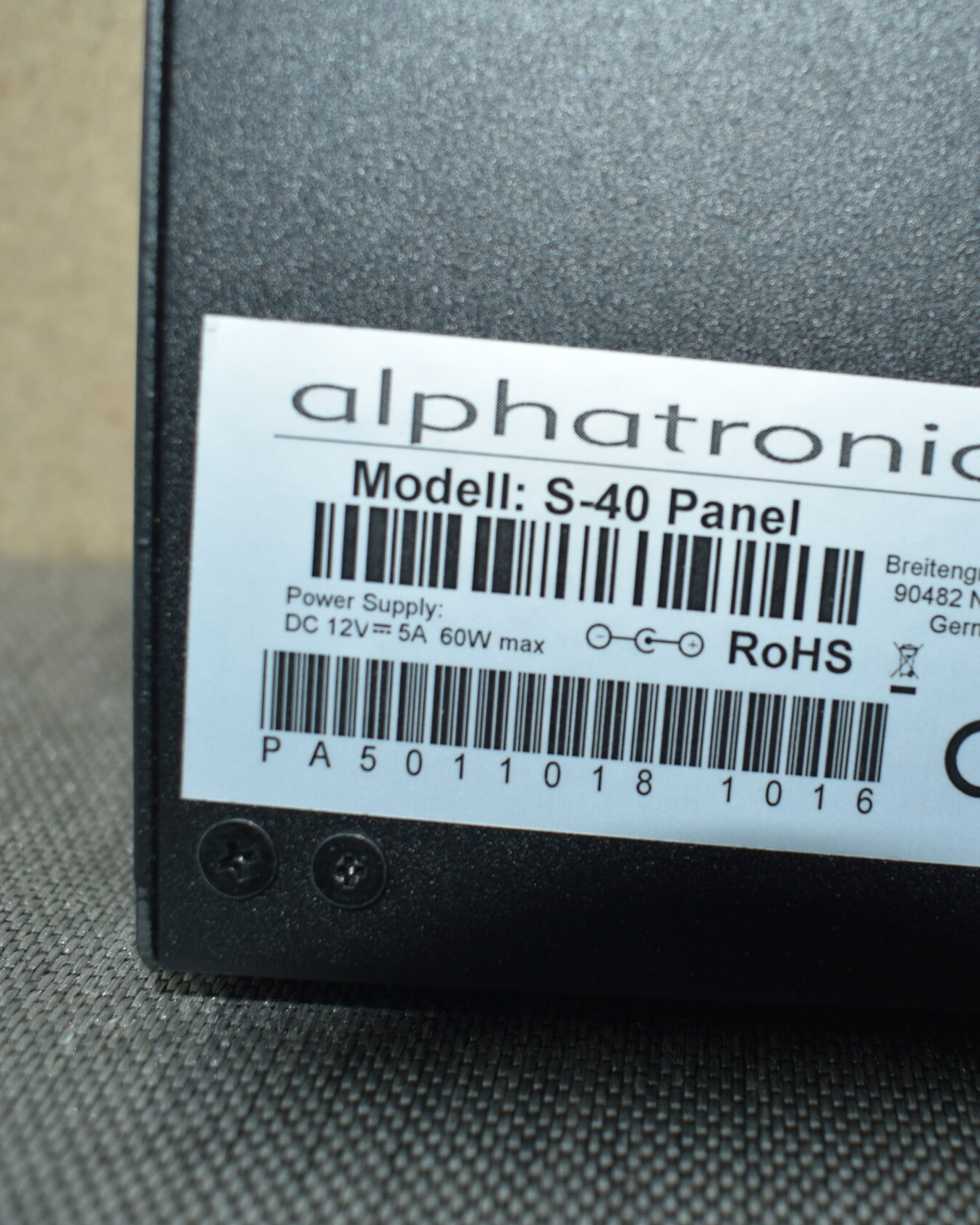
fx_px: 1621
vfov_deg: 41.4
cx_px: 748
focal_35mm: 45
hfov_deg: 32.9
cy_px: 616
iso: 200
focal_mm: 21
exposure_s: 1/30
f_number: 5.6
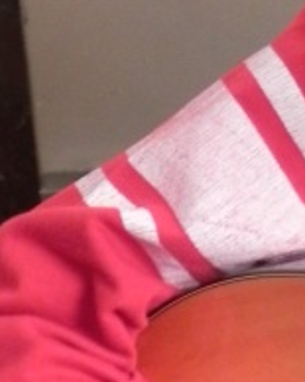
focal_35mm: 387
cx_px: 710
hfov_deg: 3.9
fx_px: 4370
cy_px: 159
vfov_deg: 5.0
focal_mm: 13.4
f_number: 4
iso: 283
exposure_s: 1/30
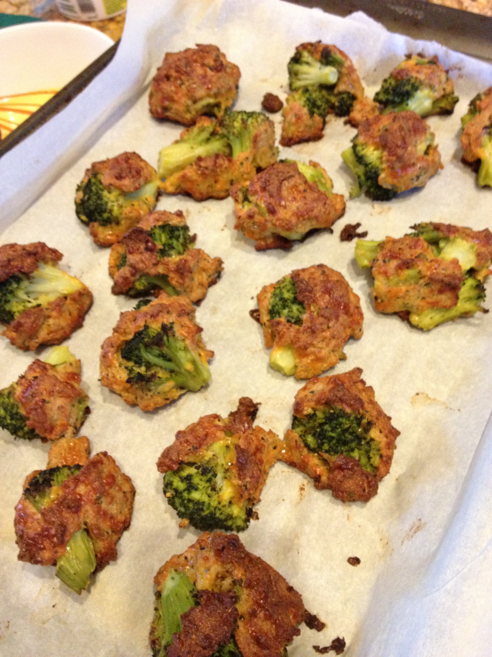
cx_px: 246
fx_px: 663
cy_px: 328
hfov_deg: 40.7
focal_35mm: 35
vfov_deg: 52.6
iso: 400
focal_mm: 4.28
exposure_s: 1/17
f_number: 2.4
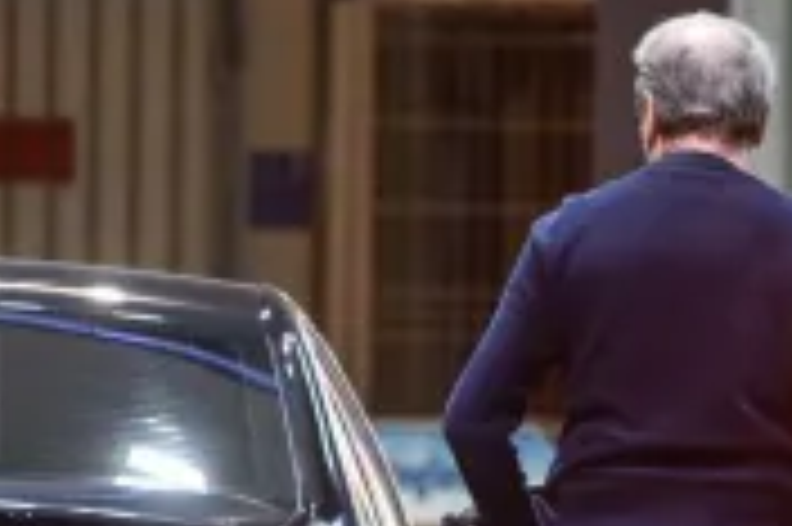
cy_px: 267
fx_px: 19012
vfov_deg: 1.6
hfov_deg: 2.4
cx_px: 670
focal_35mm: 865
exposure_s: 1/200
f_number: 2.8
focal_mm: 200
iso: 1250
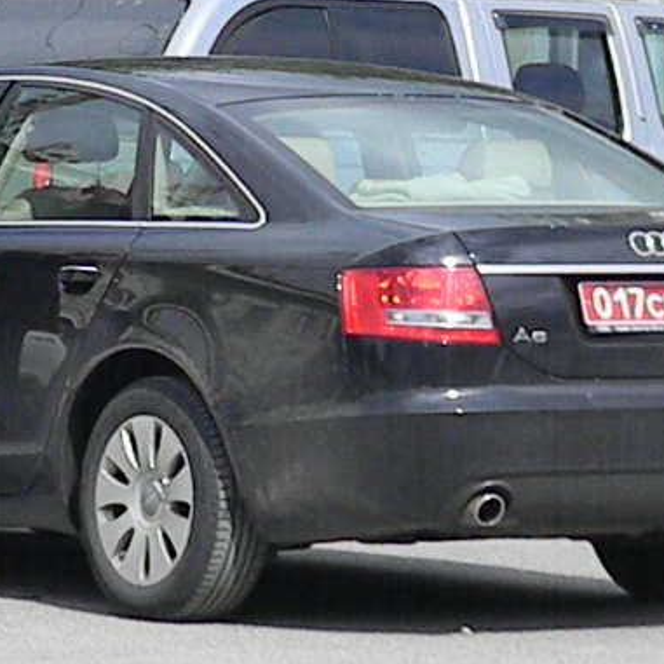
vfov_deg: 5.0
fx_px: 7574
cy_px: 263
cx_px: 188
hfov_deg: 5.0
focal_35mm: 349
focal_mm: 26.8
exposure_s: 1/580
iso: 640
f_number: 10
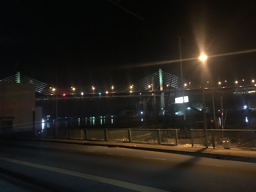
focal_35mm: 28
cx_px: 128
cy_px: 96
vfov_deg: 49.7
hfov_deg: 63.4
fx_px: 207
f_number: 1.8
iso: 320
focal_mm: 3.99
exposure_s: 1/4
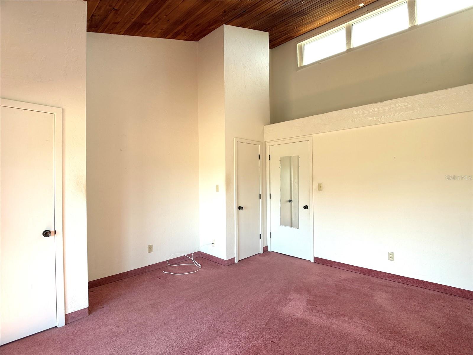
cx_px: 236
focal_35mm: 24
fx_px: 328
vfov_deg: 56.8
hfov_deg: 71.6
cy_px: 178
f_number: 1.78
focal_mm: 6.76
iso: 64
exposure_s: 1/121
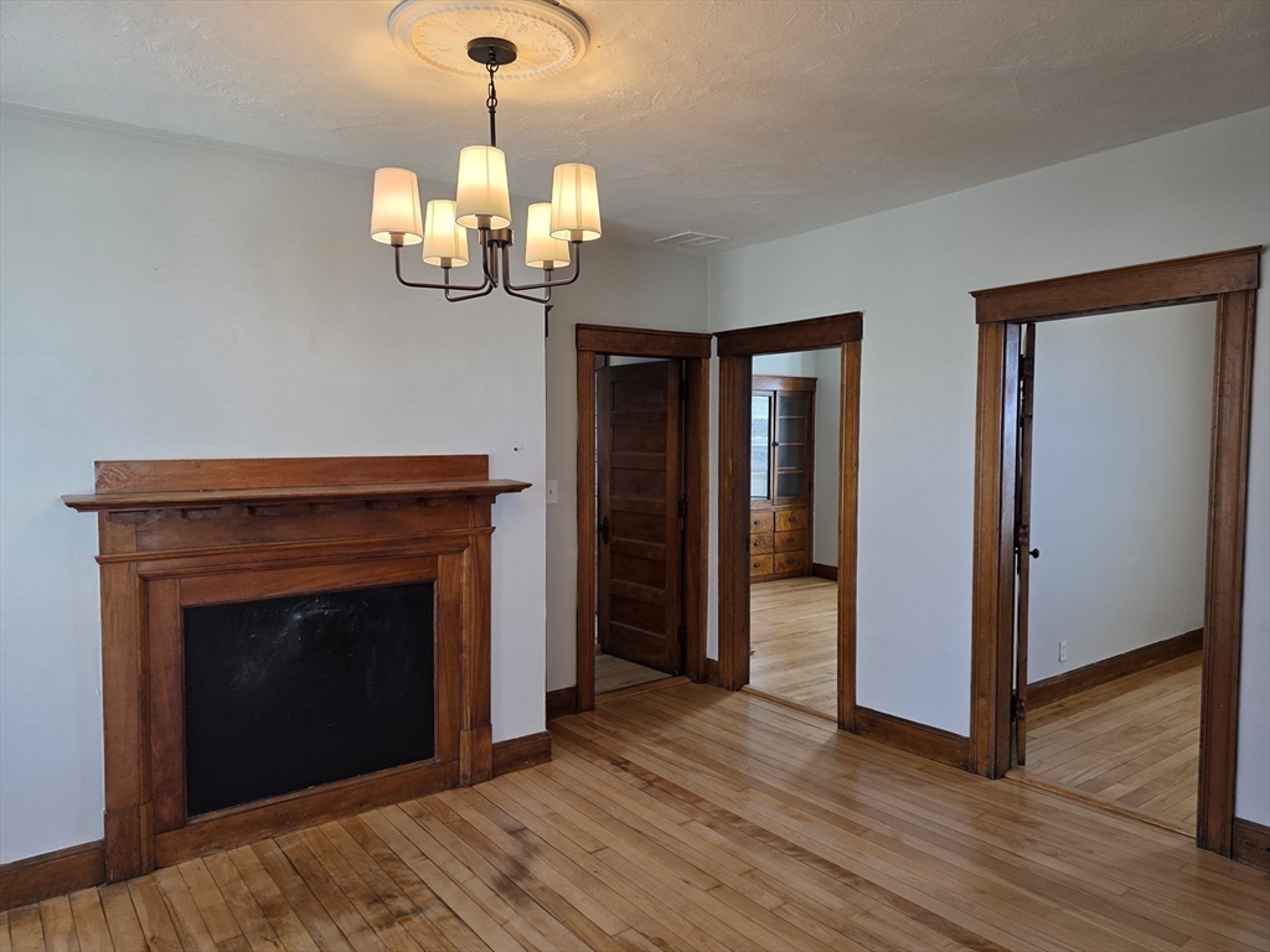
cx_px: 635
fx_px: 844
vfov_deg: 58.9
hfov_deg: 73.9
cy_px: 476
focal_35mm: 23
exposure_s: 1/120
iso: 100
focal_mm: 6.3
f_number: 1.7
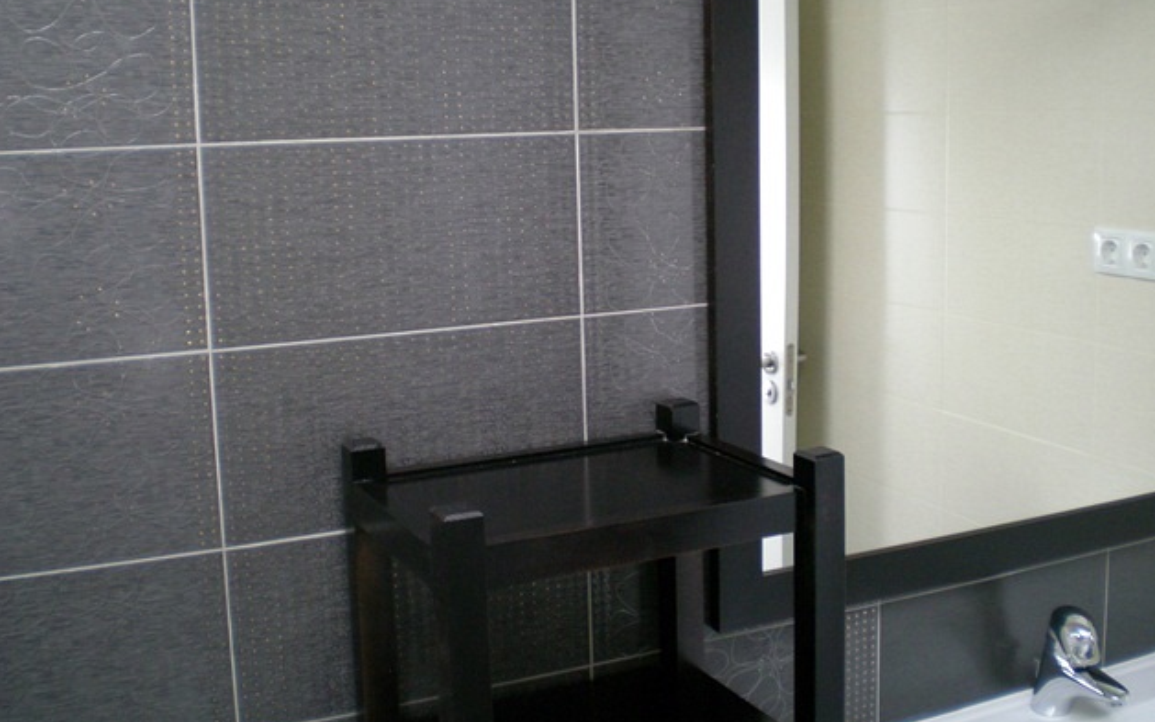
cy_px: 294
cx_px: 580
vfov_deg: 31.2
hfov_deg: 48.2
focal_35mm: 41
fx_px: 1290
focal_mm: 6.3
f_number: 3.1
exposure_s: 1/48.5
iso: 200
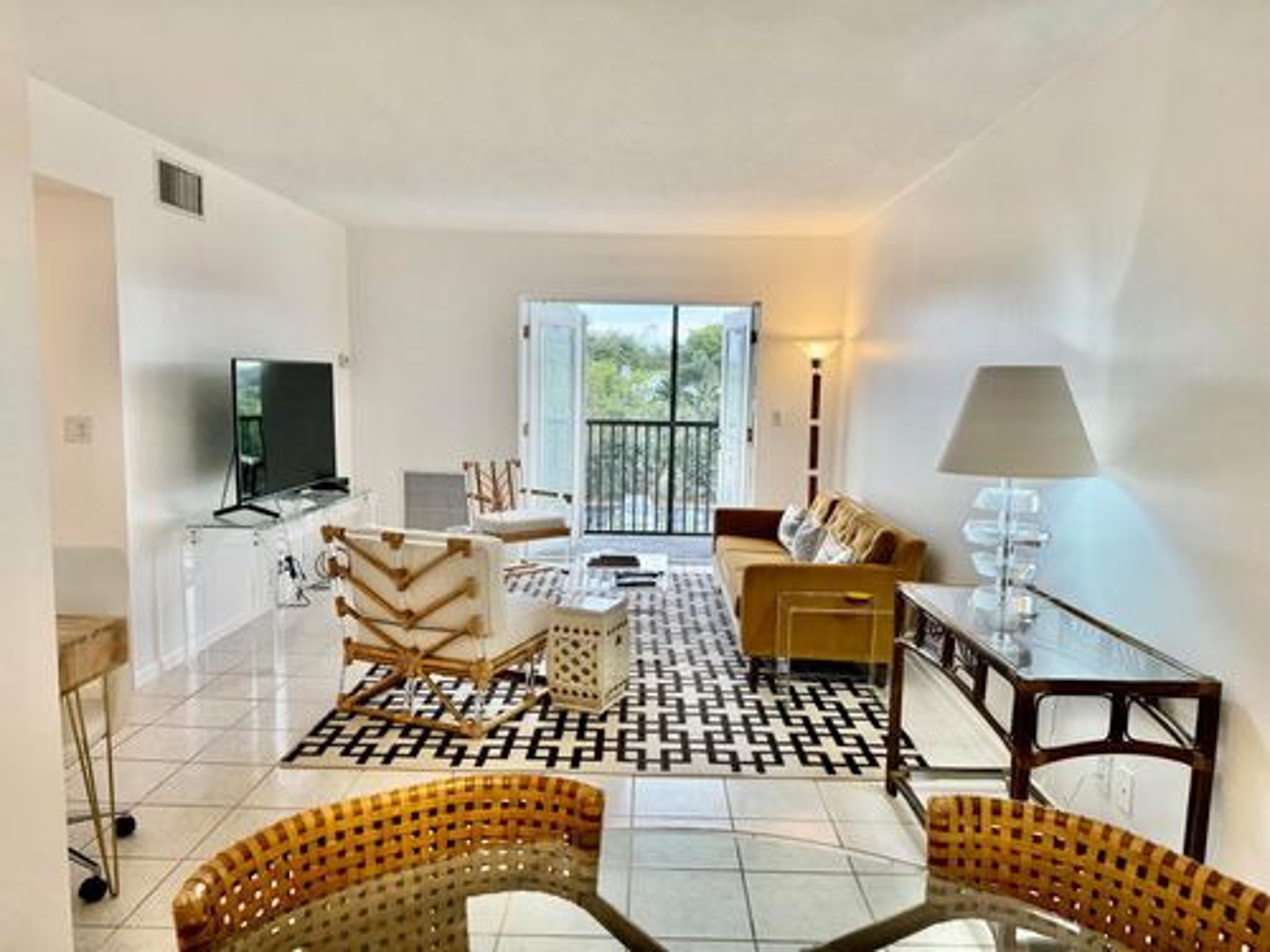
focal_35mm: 24
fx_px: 881
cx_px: 635
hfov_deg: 71.6
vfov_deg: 56.8
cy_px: 476
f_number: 1.78
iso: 100
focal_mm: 6.76
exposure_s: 1/120
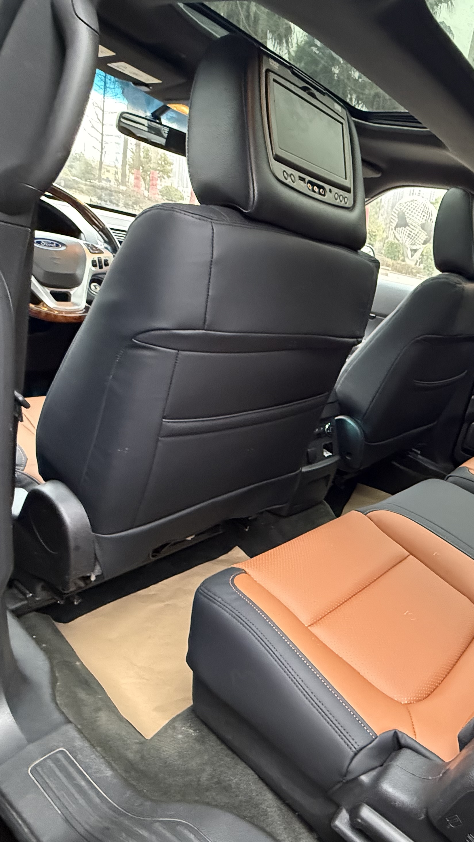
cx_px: 433
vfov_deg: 83.8
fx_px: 469
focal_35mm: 21
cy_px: 433
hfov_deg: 47.7
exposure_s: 1/60
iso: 1000
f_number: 2.2
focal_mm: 2.22
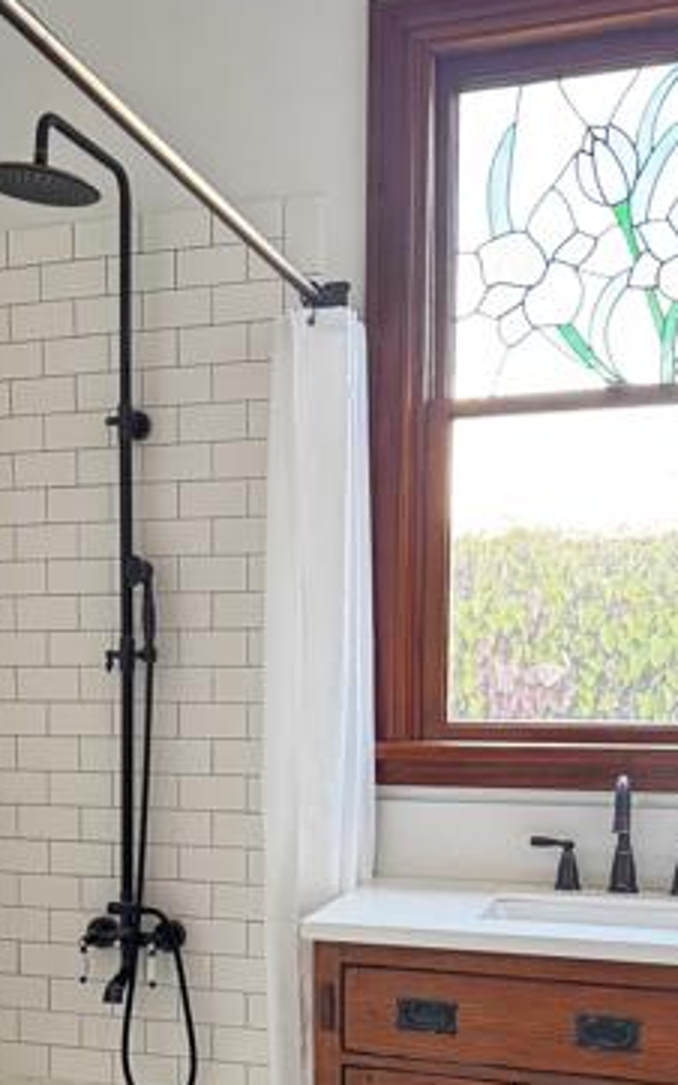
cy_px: 782
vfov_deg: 43.3
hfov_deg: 28.4
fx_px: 1331
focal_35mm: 45
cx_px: 219
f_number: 1.78
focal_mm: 6.76
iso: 400
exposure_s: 1/60
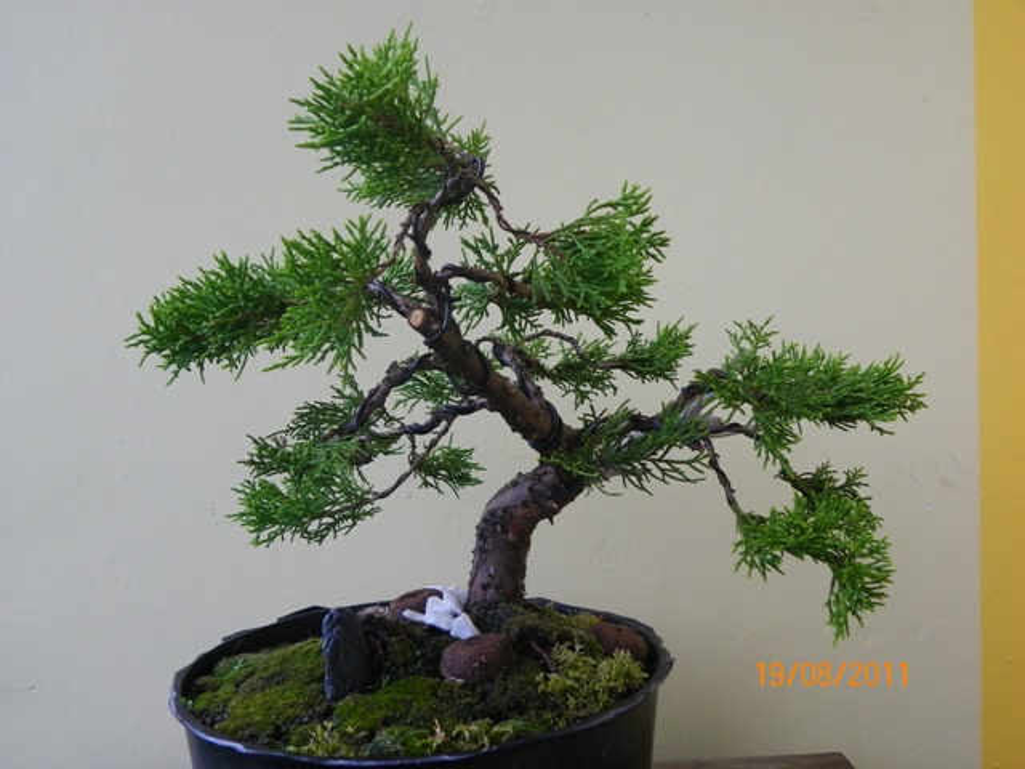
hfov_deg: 52.6
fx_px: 1036
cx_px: 512
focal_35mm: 35
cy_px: 384
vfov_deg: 40.7
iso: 125
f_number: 3.2
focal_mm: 6.2
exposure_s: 1/30
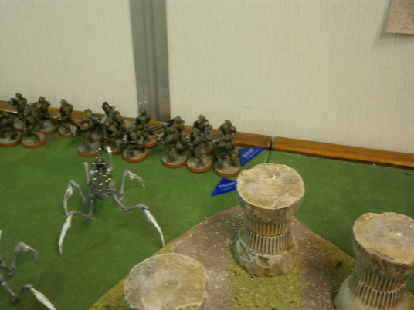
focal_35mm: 47
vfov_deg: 30.9
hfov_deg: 40.4
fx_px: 562
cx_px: 207
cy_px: 155
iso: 200
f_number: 3.4
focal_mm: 8.3
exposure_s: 1/13
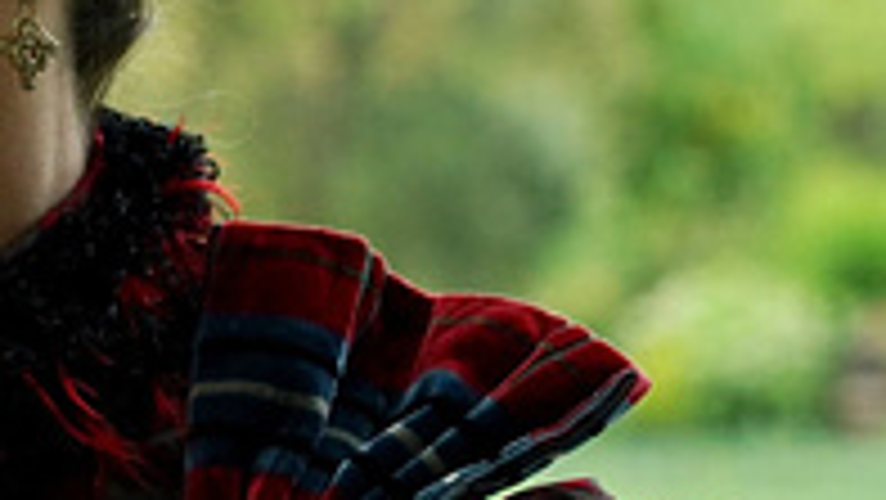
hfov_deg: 8.3
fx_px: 5782
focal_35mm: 246
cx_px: -953
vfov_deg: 4.9
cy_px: 342
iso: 800
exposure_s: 1/1000
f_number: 4
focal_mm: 55
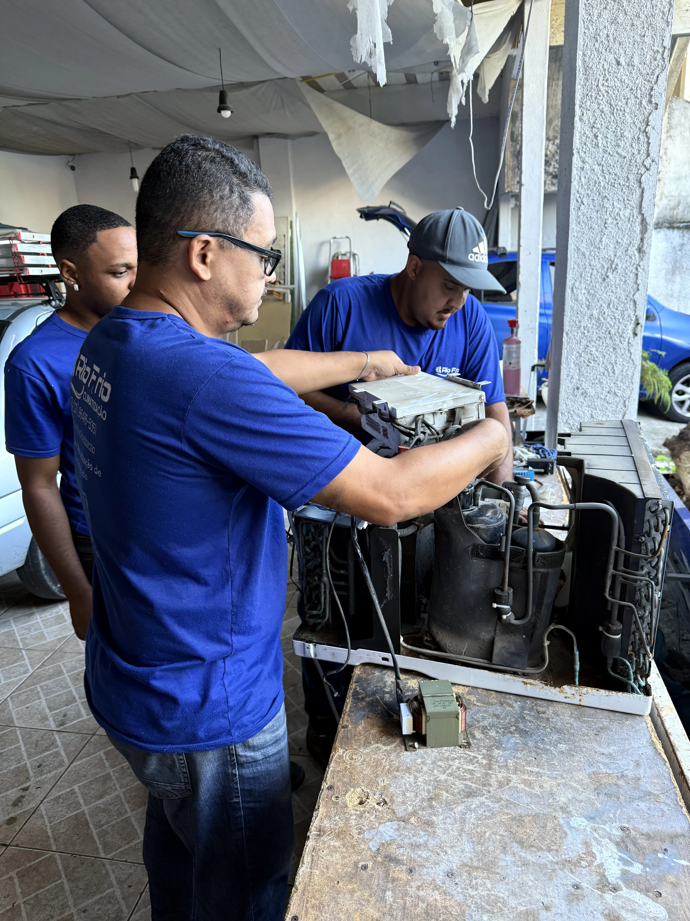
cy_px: 460
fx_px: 638
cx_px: 345
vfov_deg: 71.6
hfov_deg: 56.8
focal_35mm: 24
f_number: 1.8
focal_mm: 6.8
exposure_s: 1/97
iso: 200
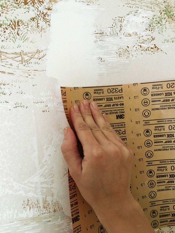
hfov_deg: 48.2
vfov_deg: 61.7
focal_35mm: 29
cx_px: 88
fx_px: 195
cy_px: 116
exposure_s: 1/15
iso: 250
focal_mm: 4.15
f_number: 2.2
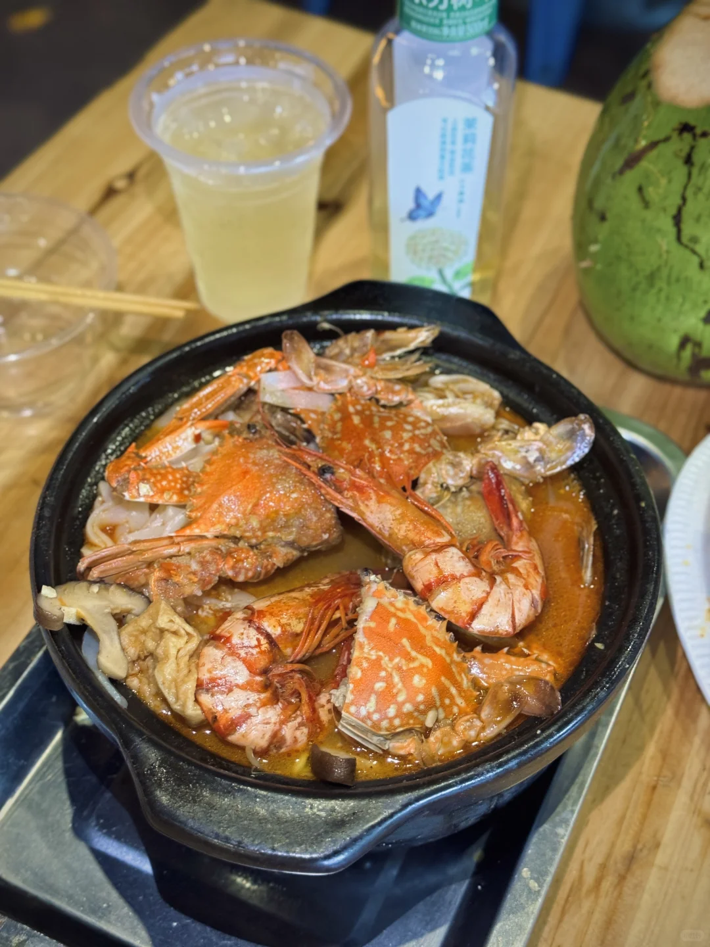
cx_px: 355
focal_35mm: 48
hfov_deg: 30.3
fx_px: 1313
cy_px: 474
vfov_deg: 39.7
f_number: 1.78
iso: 320
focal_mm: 6.76
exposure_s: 1/33
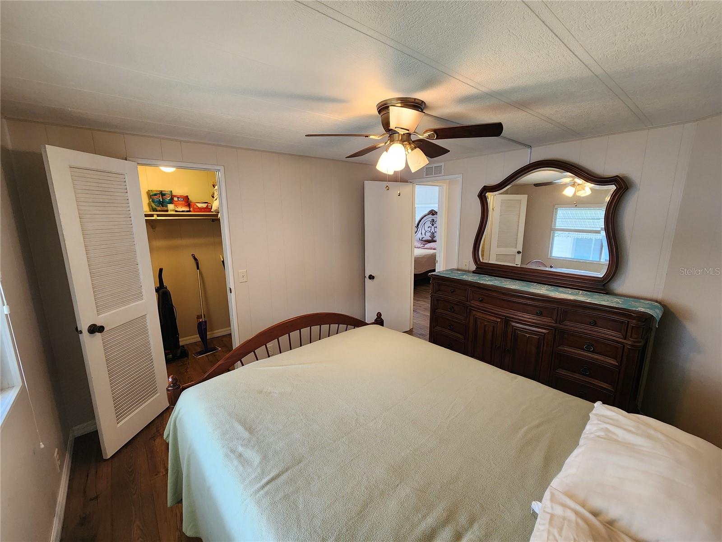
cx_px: 361
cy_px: 271
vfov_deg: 89.9
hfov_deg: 106.2
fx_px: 271
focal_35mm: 13
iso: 200
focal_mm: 2.2
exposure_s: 1/60
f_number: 2.2
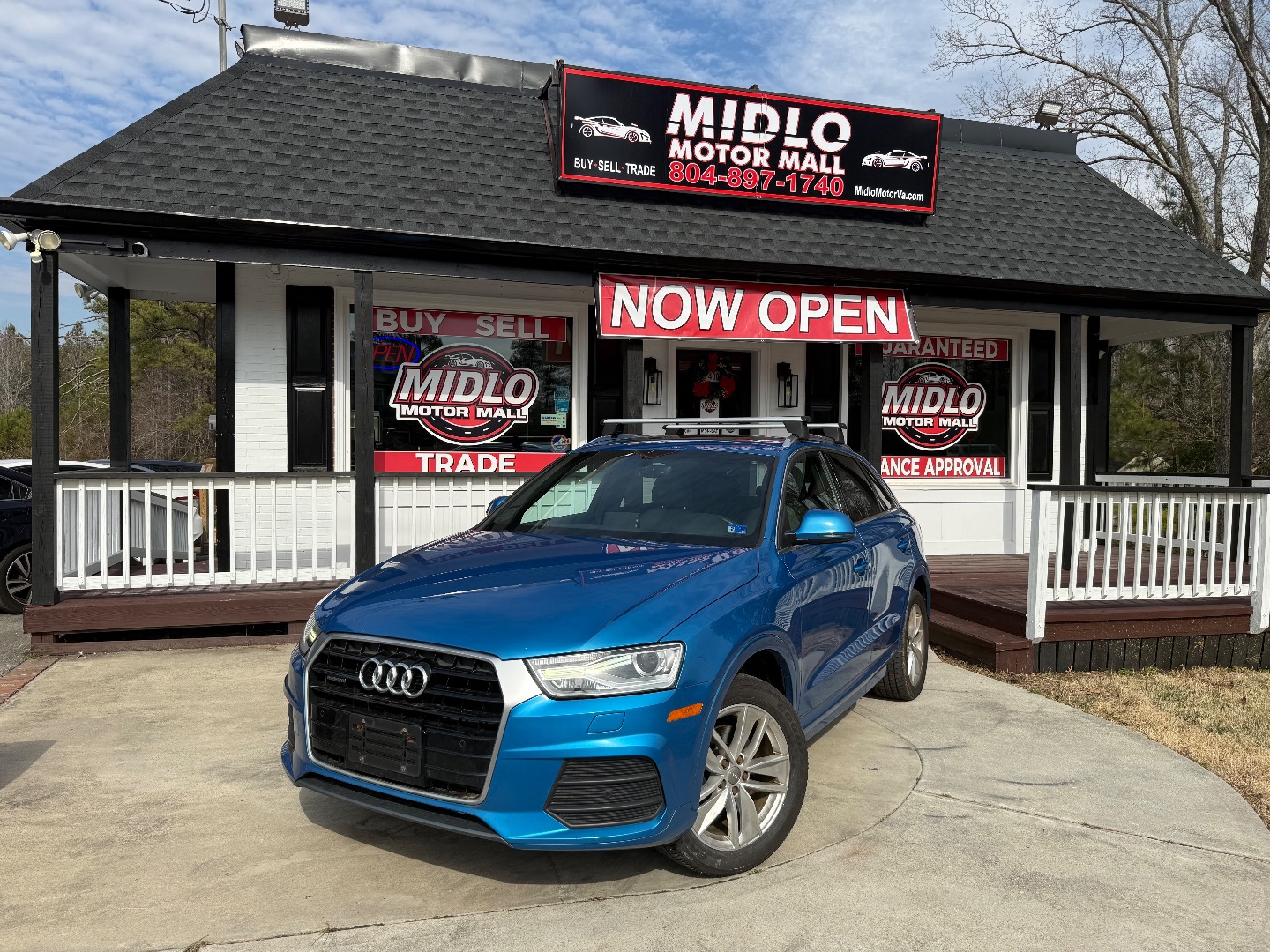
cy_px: 476
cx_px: 635
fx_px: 881
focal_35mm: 24
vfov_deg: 56.8
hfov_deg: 71.6
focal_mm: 6.76
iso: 80
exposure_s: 1/4975
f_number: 1.78
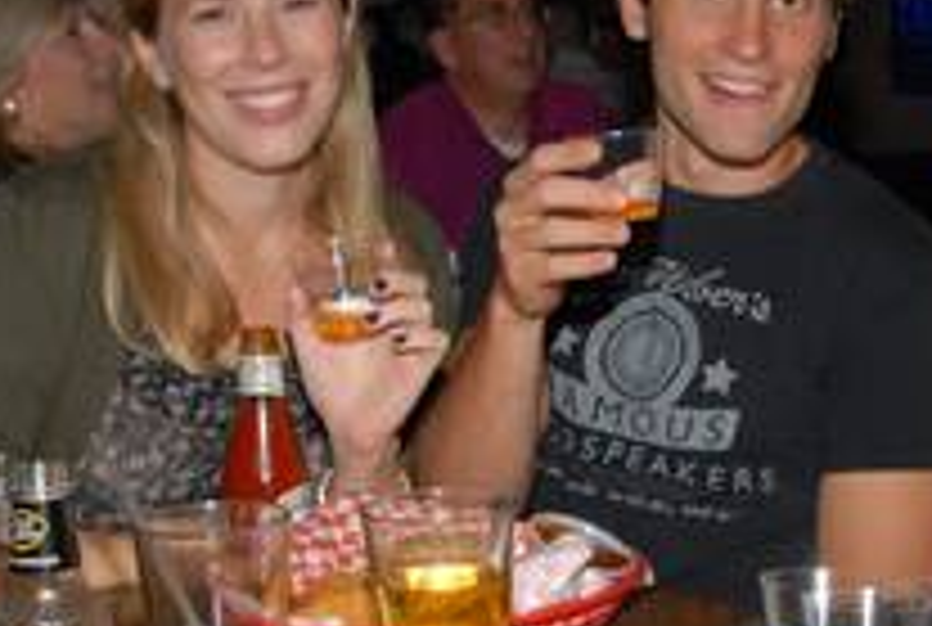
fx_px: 2439
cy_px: 286
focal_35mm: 94
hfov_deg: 21.4
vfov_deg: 14.6
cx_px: 738
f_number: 6.3
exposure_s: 1/60
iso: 500
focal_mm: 26
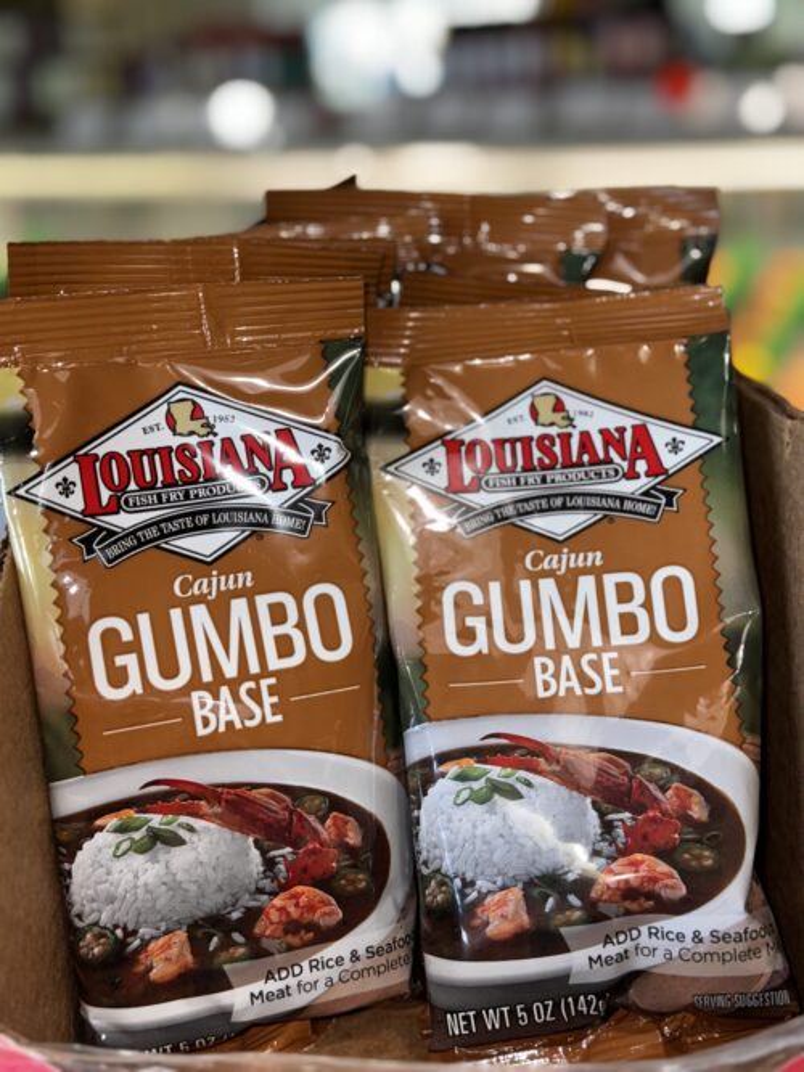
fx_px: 1487
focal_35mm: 48
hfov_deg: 30.3
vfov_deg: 39.7
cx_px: 402
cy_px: 536
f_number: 1.78
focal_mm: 6.76
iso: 50
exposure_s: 1/44
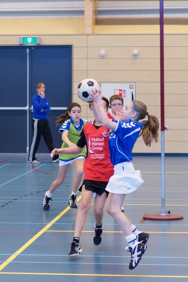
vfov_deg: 27.0
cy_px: 141
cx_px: 94
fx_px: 587
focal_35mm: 75
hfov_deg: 18.2
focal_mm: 50
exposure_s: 1/250
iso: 800
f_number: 2
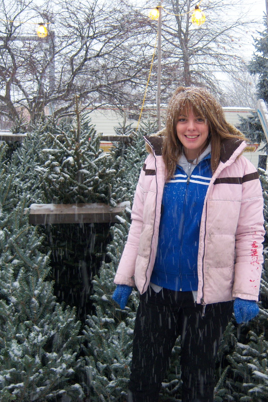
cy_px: 201
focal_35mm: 50
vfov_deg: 39.6
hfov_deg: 26.7
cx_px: 191
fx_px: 559
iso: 80
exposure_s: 1/60
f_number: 2.8
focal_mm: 7.5
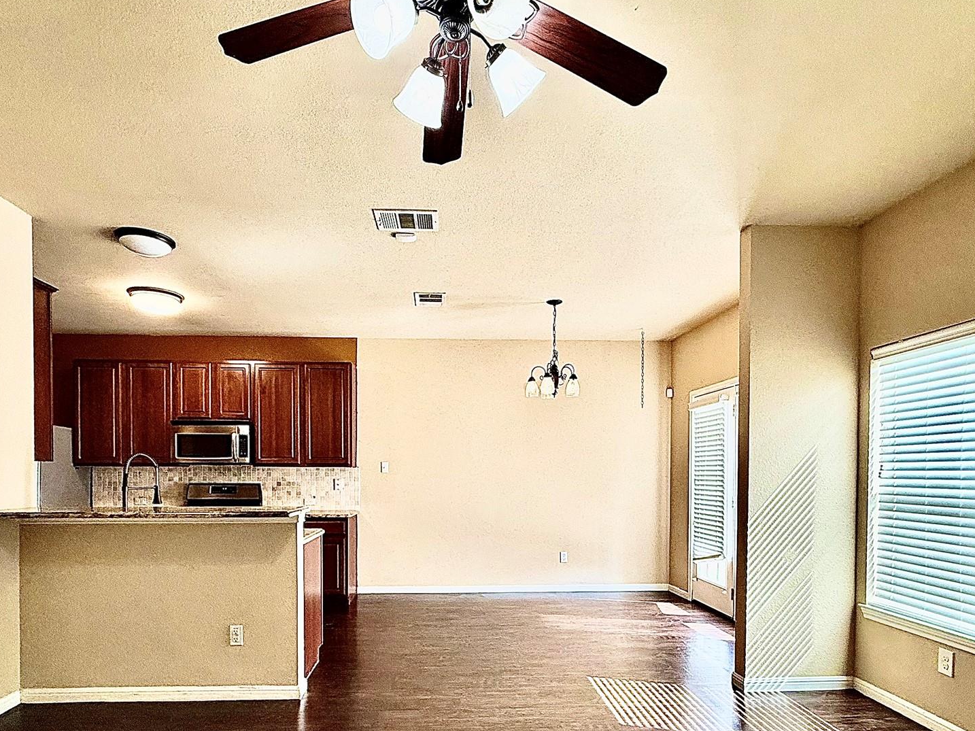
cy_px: 481
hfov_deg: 81.7
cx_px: 472
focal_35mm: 20
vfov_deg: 64.4
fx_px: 563
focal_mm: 2.22
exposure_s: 1/120
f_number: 2.2
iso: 200
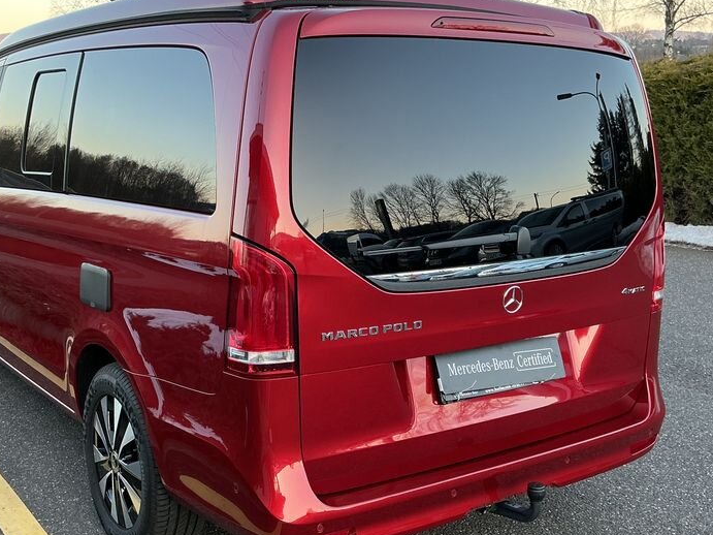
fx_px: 886
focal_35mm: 43
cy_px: 300
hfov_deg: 43.8
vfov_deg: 33.5
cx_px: 323
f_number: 1.8
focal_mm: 3
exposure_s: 1/120
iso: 50
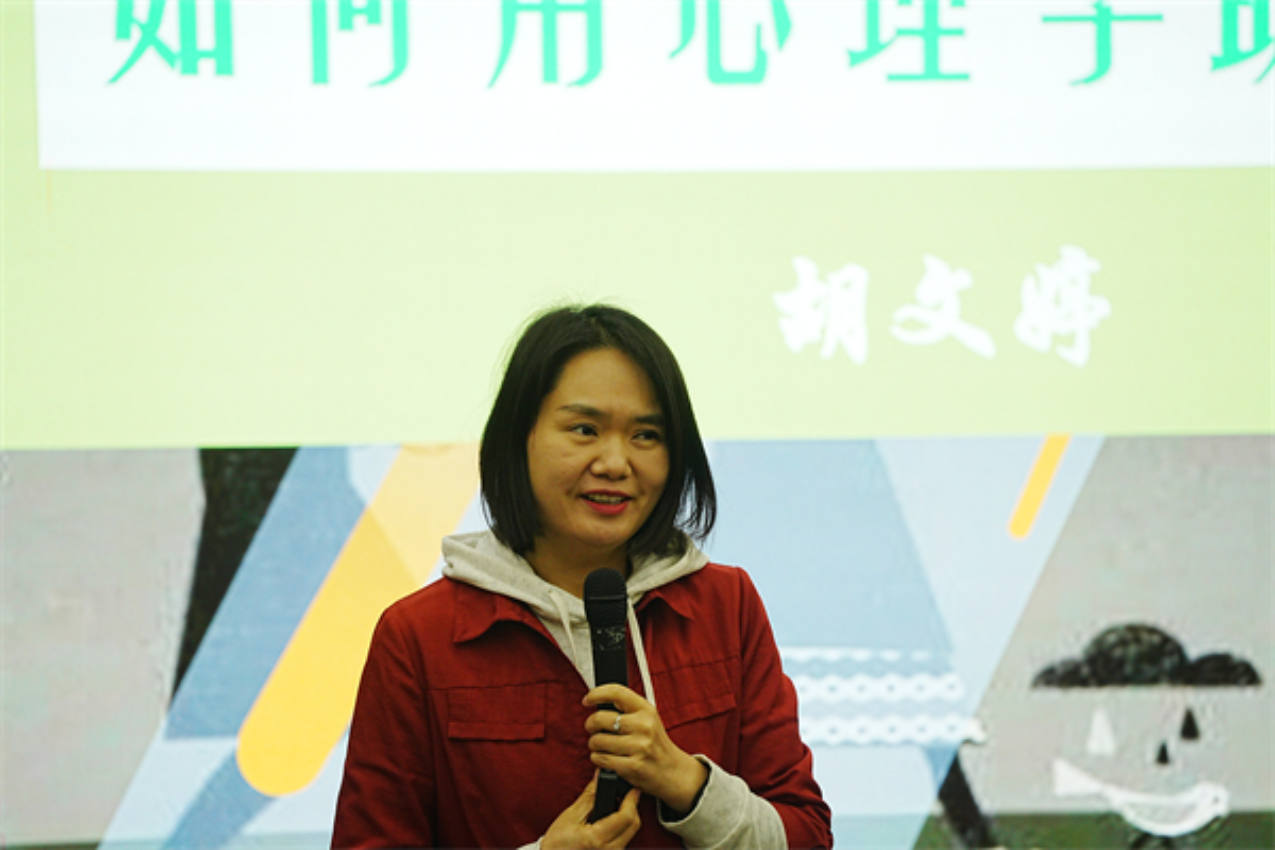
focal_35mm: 191
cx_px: 638
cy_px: 425
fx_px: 6764
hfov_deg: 10.8
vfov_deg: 7.2
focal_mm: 191
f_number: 5.6
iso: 1600
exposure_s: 1/250
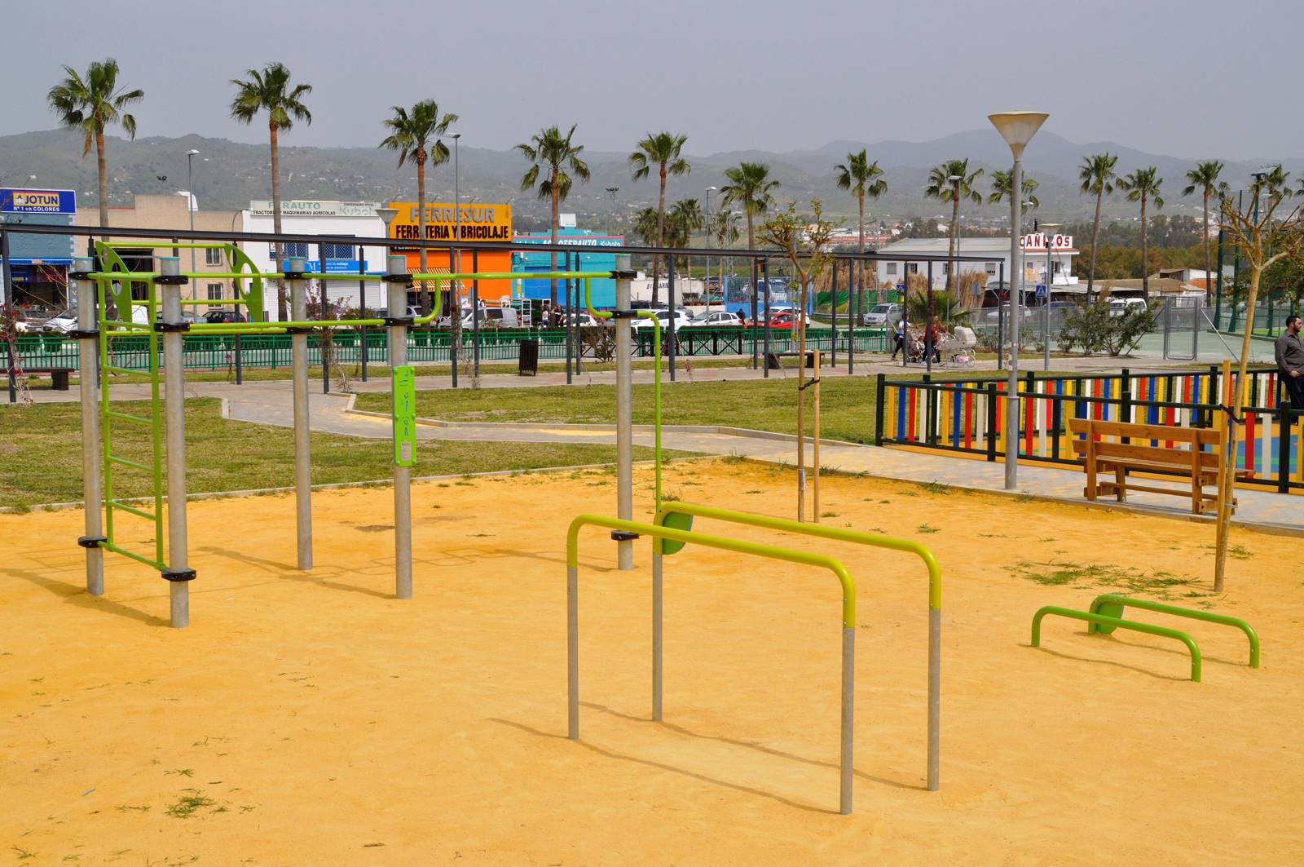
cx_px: 652
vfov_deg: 28.0
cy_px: 434
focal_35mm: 48
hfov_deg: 41.2
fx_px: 1737
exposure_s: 1/500
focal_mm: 32
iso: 200
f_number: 11
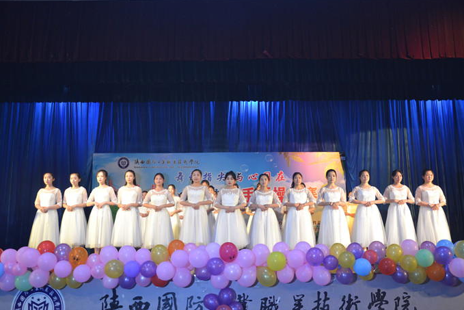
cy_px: 151
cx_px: 228
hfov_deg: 55.8
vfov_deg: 38.9
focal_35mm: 34
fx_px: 438
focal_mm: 22
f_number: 3.8
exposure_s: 1/15
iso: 450
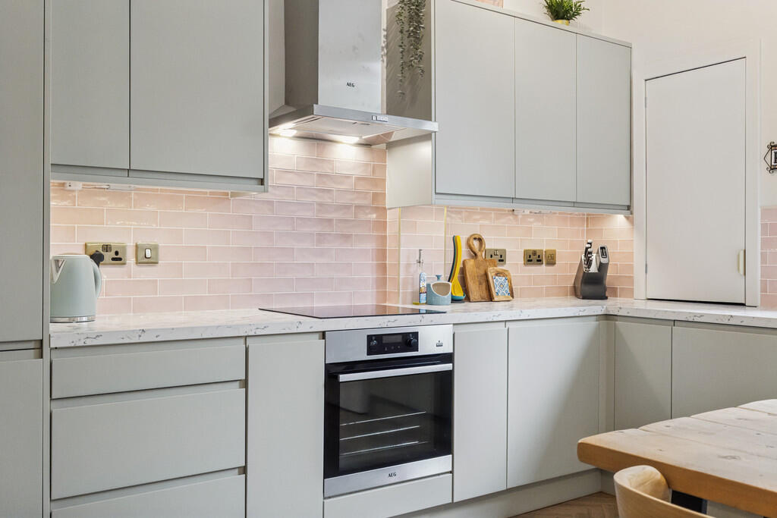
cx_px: 388
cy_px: 259
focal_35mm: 35
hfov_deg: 54.4
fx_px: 755
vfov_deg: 37.9
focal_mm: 35
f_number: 7.1
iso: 5000
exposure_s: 1/100
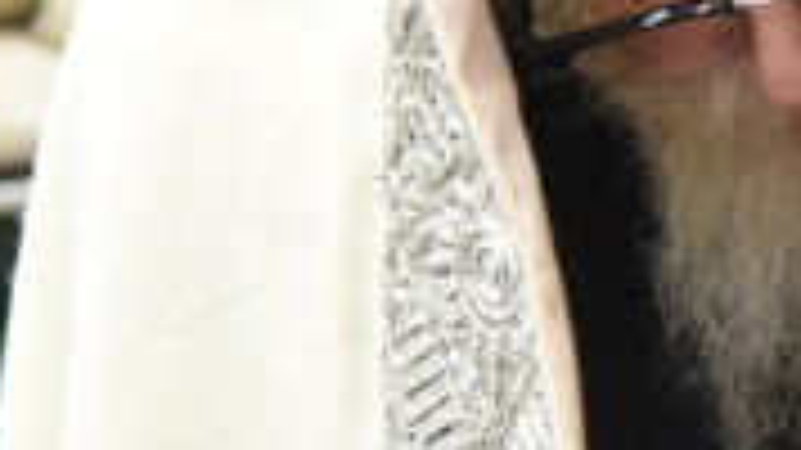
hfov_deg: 3.4
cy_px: 128
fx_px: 13440
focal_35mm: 633
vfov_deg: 1.9
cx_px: 914
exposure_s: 1/100
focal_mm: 105
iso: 2500
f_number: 4.5
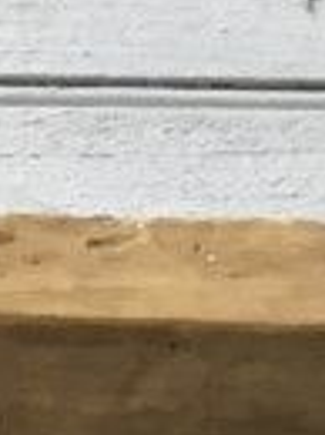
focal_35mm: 191
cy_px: 937
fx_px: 2399
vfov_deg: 9.5
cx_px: -952
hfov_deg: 6.4
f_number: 2.4
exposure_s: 1/33
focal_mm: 3.3
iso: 32
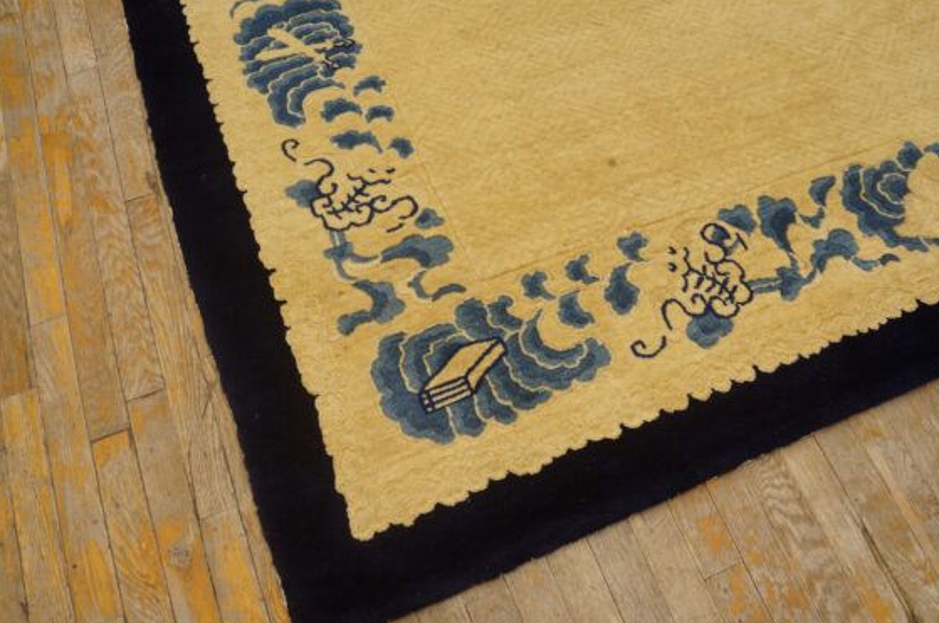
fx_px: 755
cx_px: 470
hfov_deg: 63.7
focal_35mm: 29
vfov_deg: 44.8
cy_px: 310
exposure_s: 1/60
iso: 800
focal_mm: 18
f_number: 4
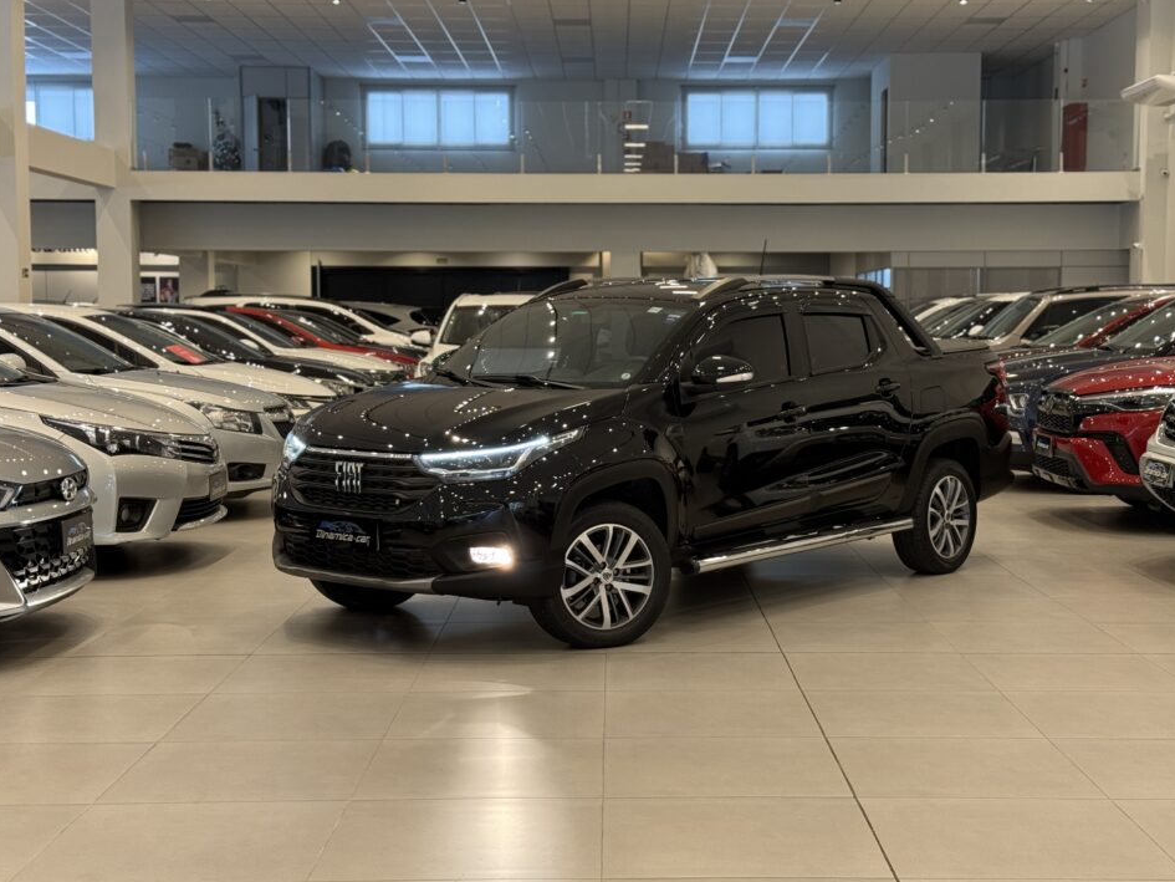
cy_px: 414
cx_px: 632
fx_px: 1765
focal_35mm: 52
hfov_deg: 36.8
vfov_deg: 28.0
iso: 160
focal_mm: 6.76
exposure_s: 1/60
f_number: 1.78
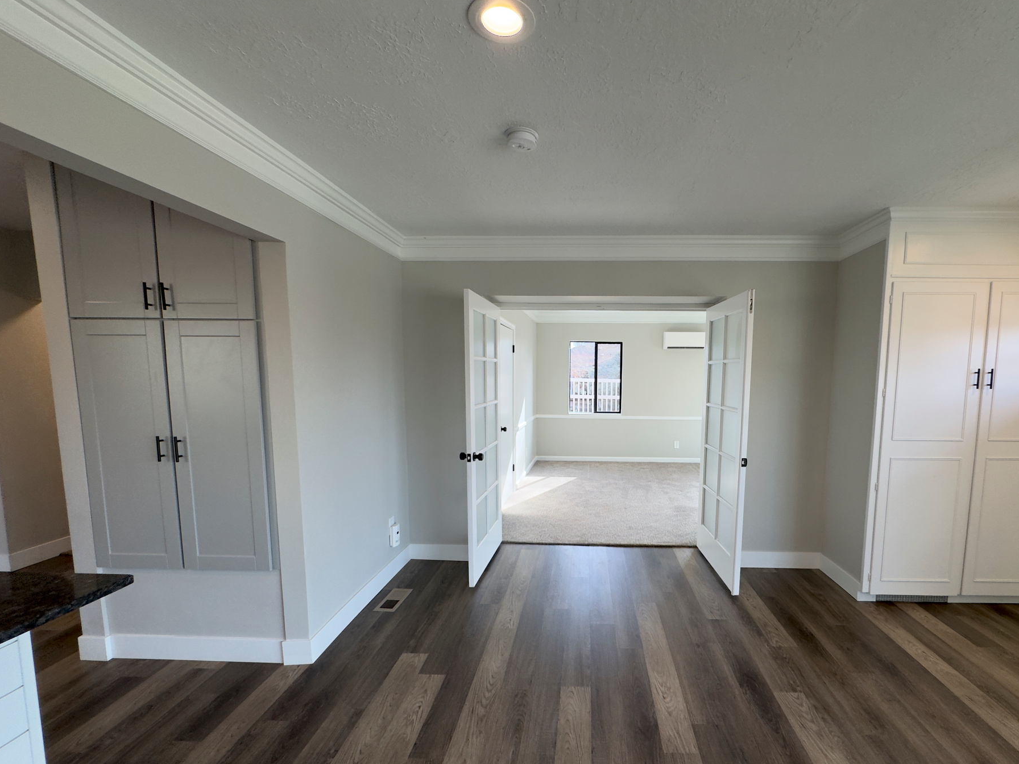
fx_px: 471
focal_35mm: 16
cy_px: 424
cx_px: 580
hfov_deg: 93.9
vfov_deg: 77.8
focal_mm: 2.22
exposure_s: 1/120
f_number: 2.2
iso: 64
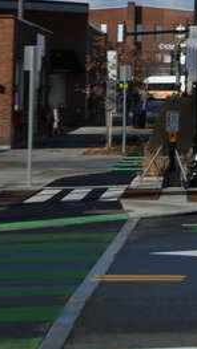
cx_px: 447
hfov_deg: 7.8
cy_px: -28
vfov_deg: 14.4
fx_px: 1355
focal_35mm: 146
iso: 80
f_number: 4.5
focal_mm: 7.8
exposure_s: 1/800
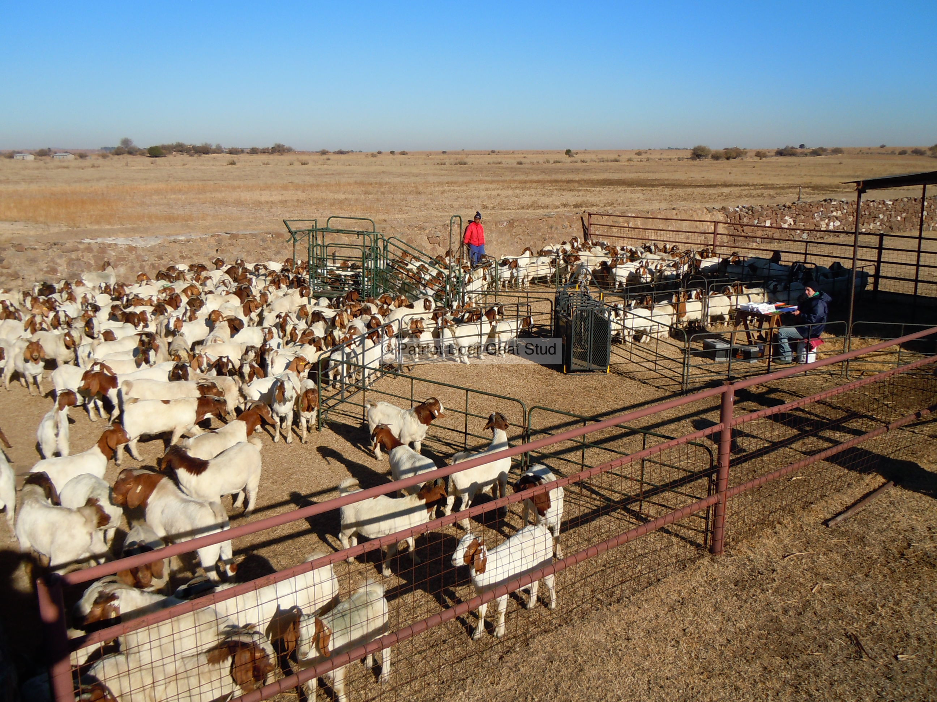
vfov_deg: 46.8
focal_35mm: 30
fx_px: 812
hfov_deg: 60.0
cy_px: 351
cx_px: 468
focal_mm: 5.4
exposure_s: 1/400
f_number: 7
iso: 100
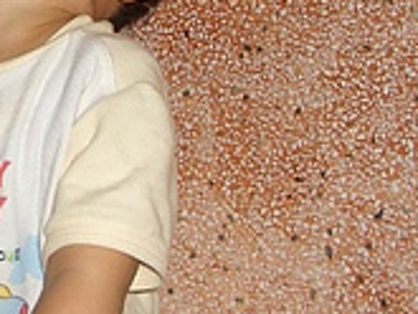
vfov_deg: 11.7
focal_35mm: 127
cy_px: 76
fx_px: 1535
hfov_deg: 15.3
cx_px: 18
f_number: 2.6
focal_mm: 5.8
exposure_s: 1/60
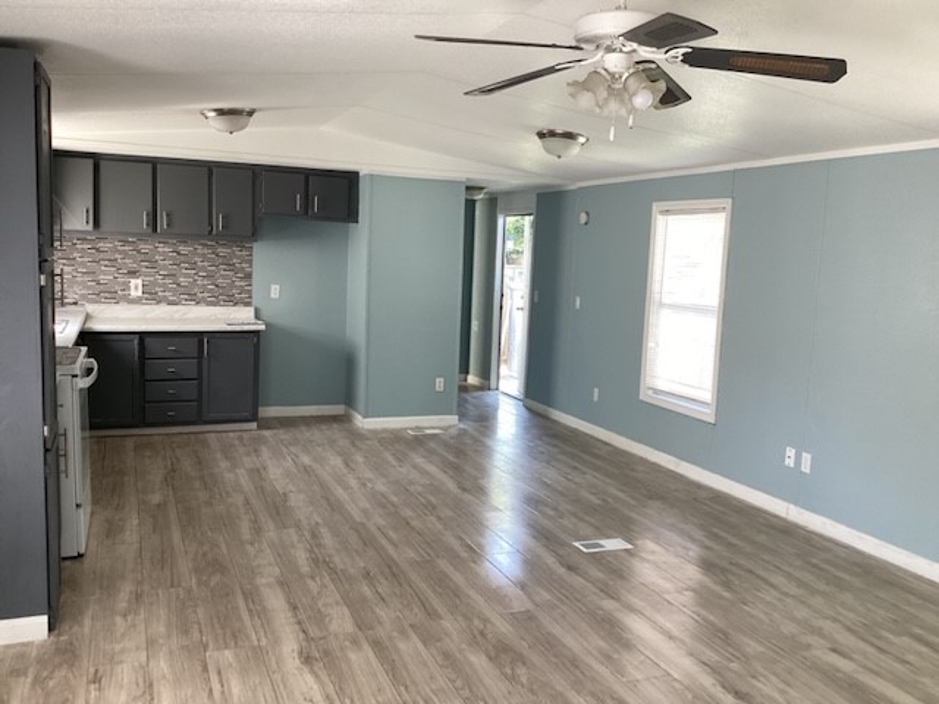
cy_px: 352
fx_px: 841
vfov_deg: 45.4
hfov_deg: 58.4
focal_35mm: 31
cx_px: 470
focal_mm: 3.3
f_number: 2.4
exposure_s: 1/60
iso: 80
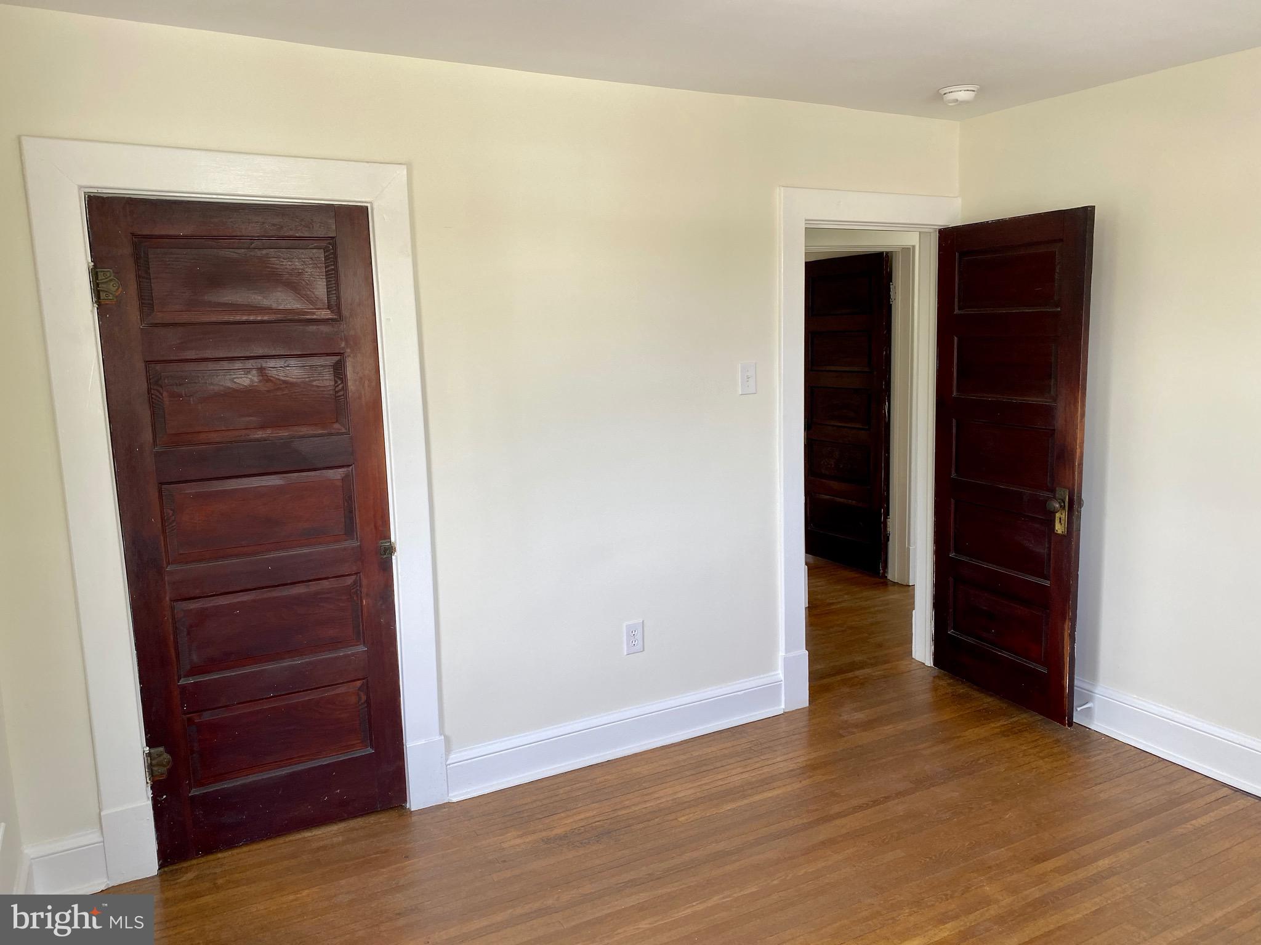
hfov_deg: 67.3
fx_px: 947
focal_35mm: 26
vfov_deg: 53.1
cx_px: 630
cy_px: 472
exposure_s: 1/121
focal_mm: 4.25
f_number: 1.8
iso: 50
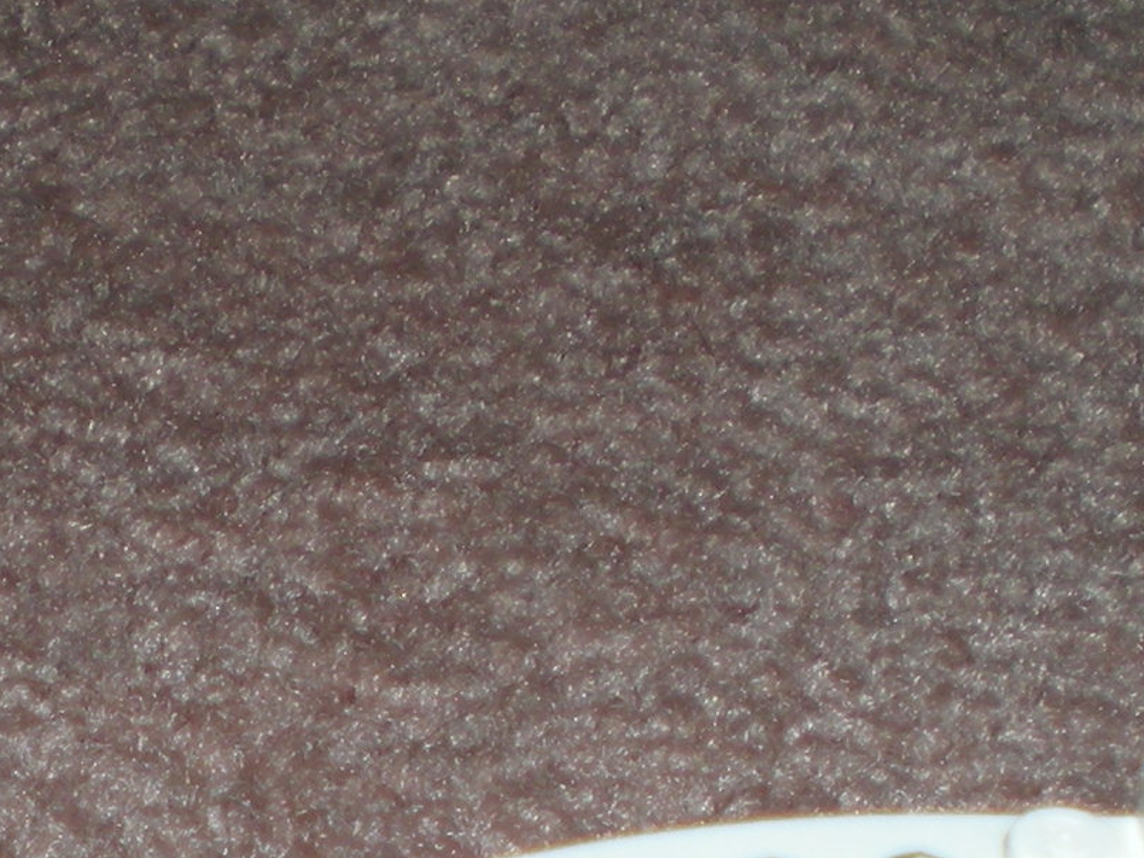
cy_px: 1212
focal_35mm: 145
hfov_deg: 13.5
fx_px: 4793
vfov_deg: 10.0
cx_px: 237
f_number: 3.1
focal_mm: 6.3
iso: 64
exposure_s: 1/60
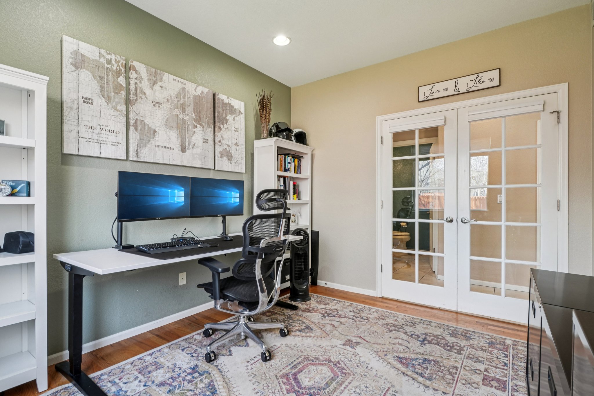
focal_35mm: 16
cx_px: 297
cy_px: 198
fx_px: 272
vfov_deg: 72.0
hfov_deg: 95.0
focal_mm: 11
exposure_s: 1/20
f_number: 8
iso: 500
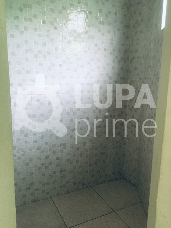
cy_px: 114
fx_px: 191
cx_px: 86
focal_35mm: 29
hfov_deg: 48.2
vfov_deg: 61.7
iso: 125
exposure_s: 1/30
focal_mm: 4.15
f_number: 2.2
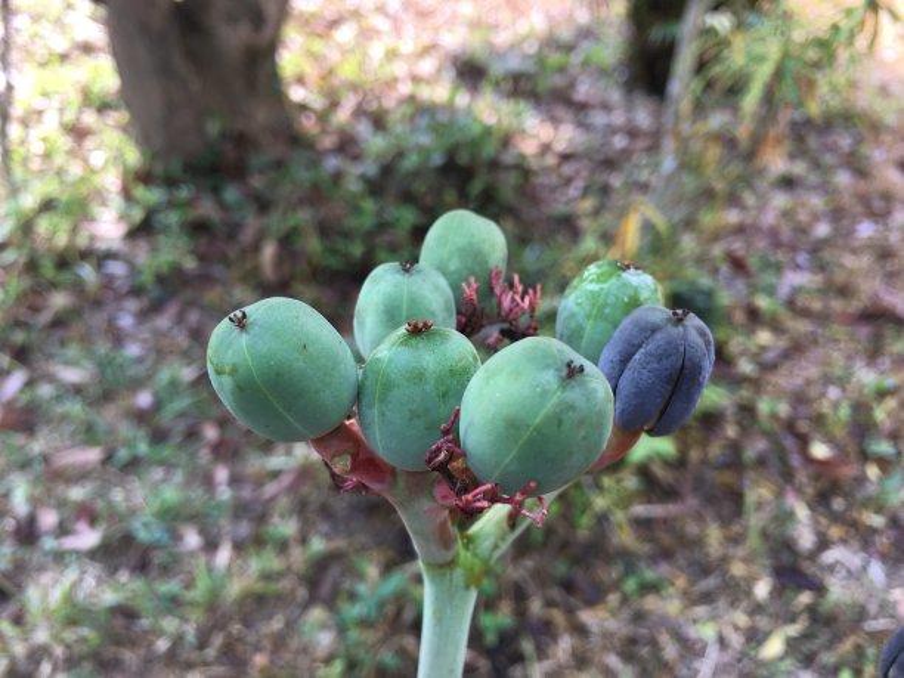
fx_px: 757
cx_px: 452
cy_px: 339
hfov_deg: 61.7
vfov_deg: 48.2
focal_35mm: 29
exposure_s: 1/100
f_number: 2.2
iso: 25
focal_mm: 4.15
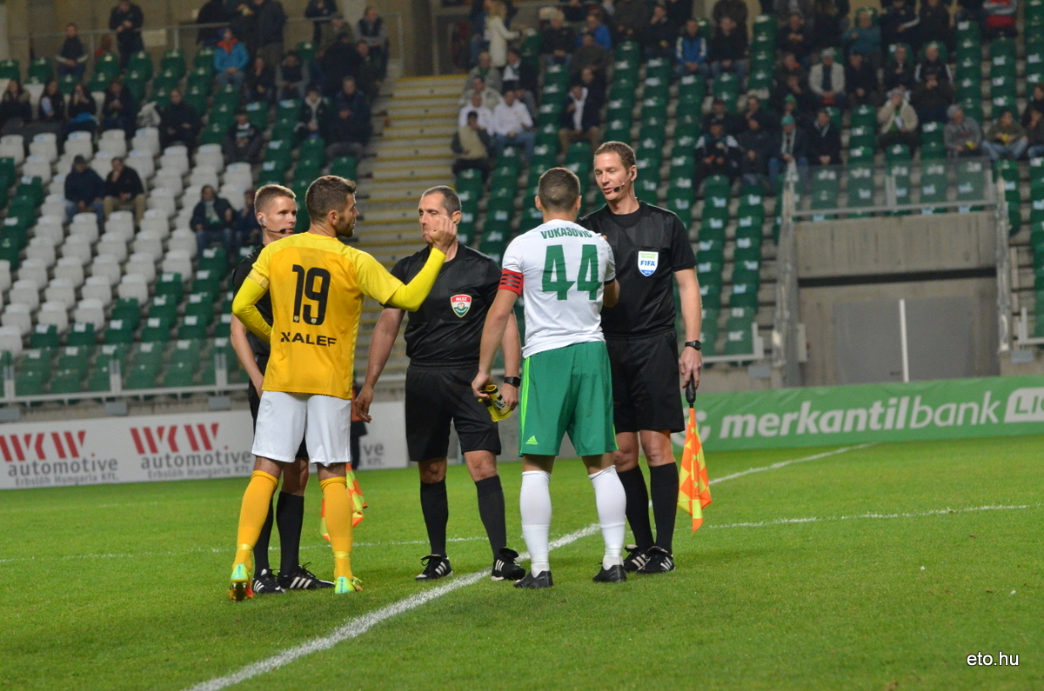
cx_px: 522
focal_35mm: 202
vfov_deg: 6.8
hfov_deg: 10.2
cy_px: 346
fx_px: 5861
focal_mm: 135
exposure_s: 1/400
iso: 2000
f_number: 5
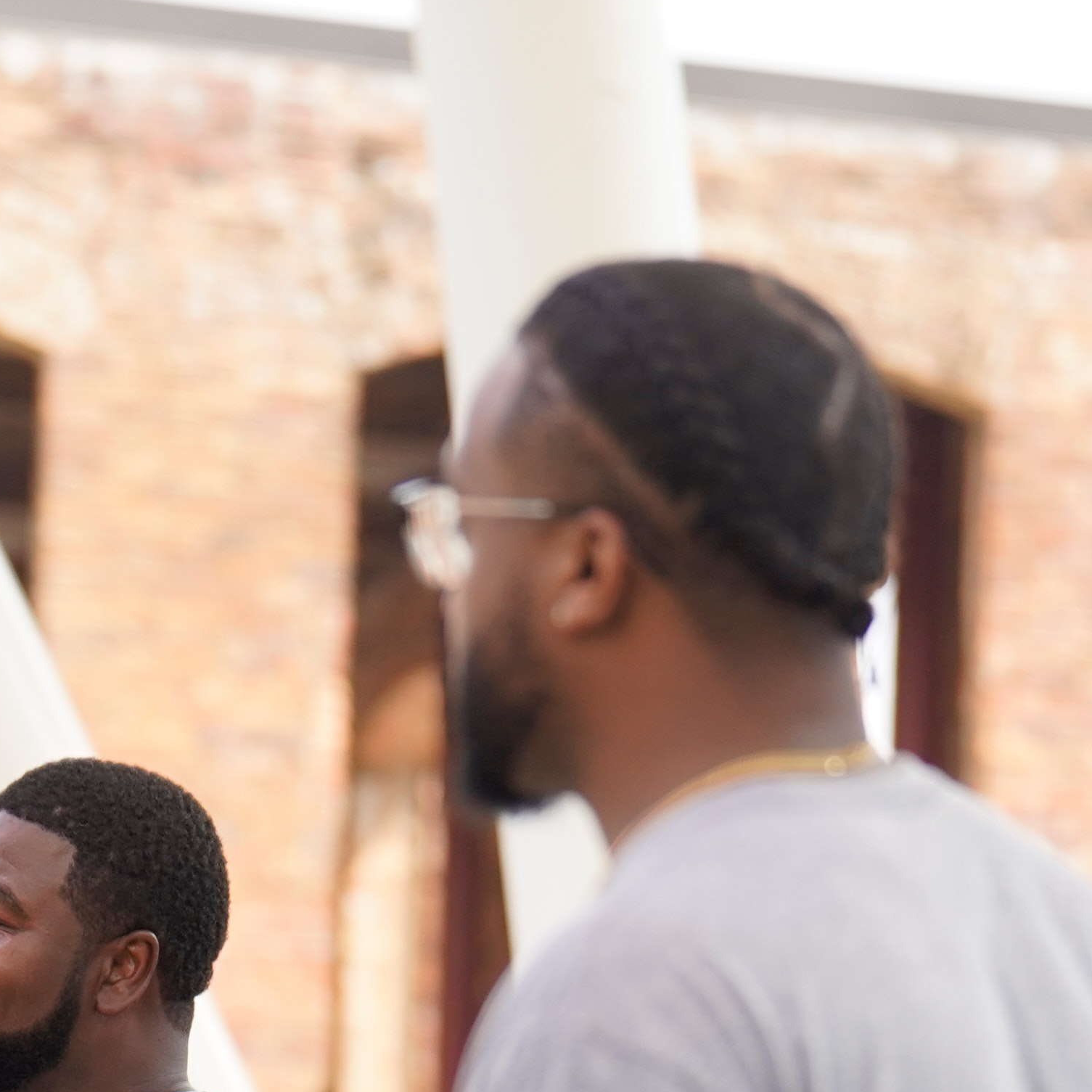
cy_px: 1400
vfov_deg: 6.0
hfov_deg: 6.1
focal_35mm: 288
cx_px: -167
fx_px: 10279
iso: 500
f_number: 2.8
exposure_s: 1/1600
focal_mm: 85
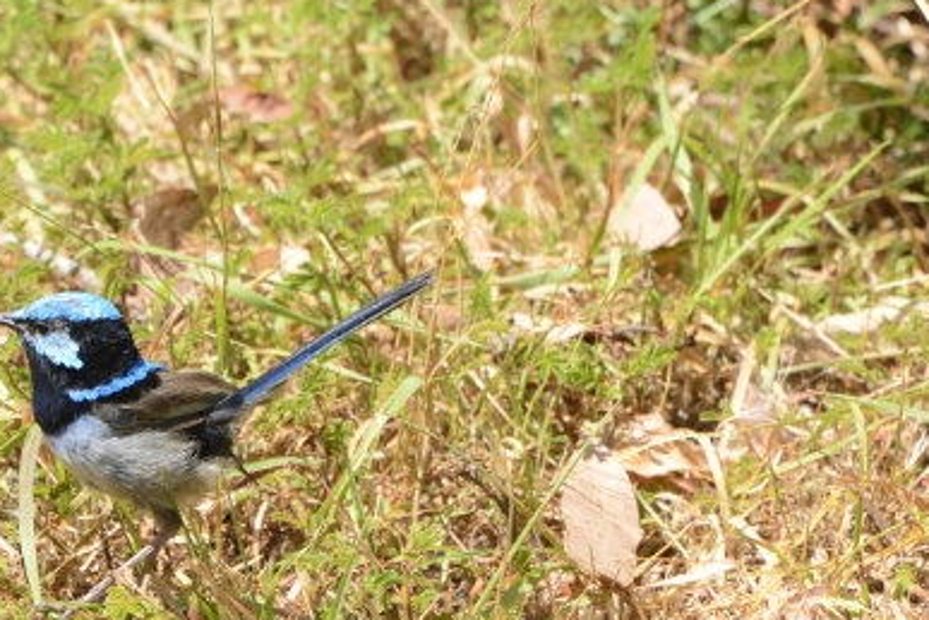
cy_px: 433
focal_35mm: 620
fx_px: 15998
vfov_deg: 2.2
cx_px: 178
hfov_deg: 3.3
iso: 800
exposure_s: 1/800
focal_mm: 300
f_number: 9
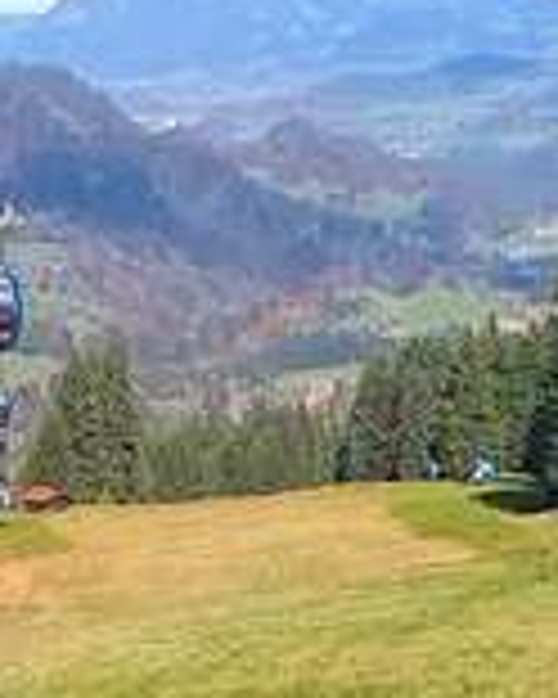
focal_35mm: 131
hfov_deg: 11.5
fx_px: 2704
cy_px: 392
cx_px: -148
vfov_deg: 14.7
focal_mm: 4.3
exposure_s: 1/769
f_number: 2.4
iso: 50
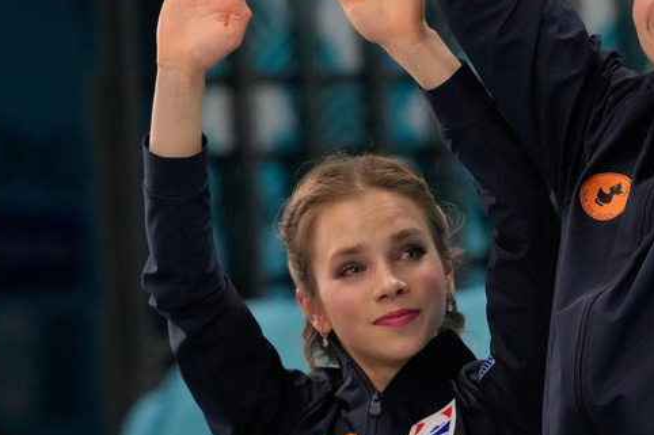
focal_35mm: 850
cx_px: 571
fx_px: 15436
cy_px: -3
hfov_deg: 2.4
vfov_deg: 1.6
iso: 5000
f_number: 5.6
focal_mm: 400
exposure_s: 1/2000
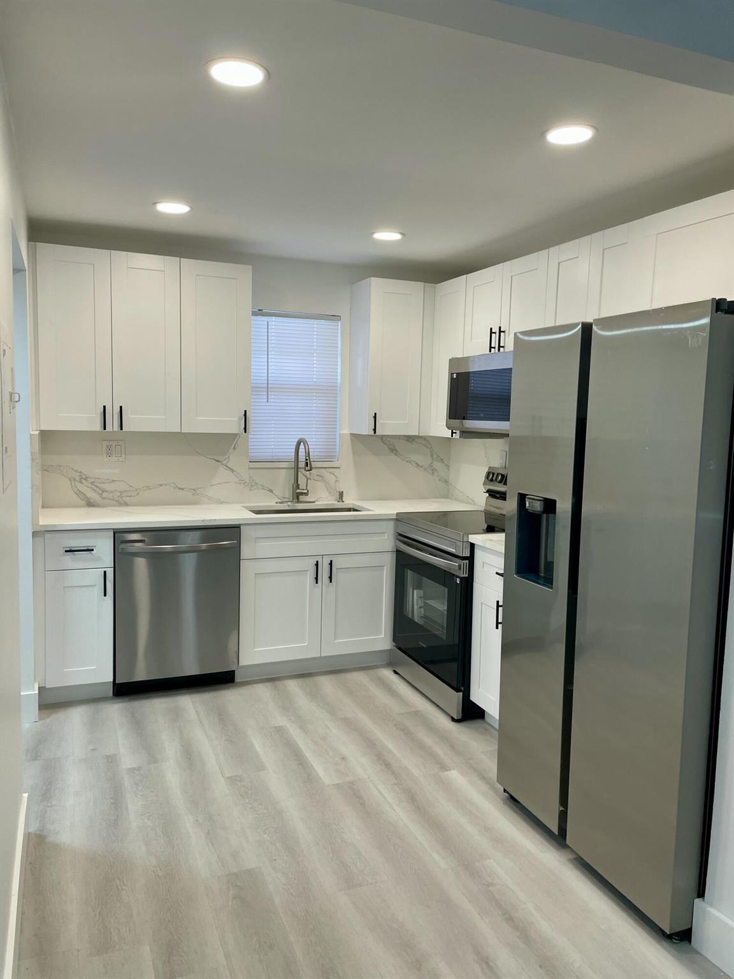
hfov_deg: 53.1
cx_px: 367
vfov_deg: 67.3
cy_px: 490
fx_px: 735
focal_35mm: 26
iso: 64
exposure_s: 1/120
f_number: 1.6
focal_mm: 4.2
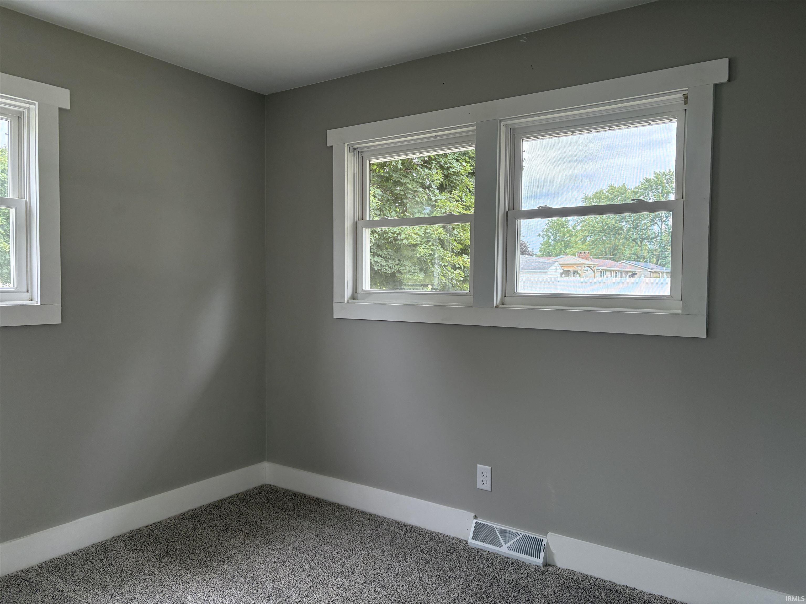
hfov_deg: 67.3
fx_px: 605
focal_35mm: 26
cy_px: 302
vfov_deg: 53.1
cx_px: 403
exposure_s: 1/196
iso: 125
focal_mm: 5.96
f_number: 1.6
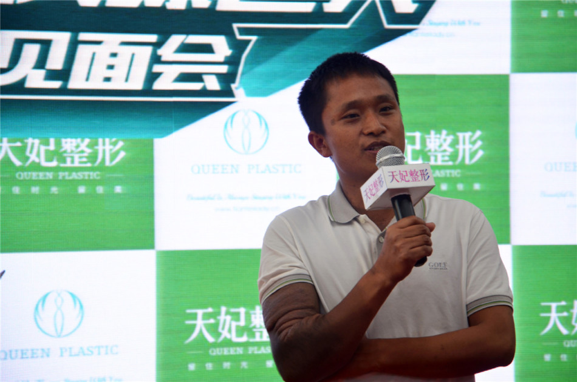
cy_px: 191
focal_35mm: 158
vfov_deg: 8.7
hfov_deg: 13.1
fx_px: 2520
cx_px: 288
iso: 200
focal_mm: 105
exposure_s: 1/30
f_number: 5.6
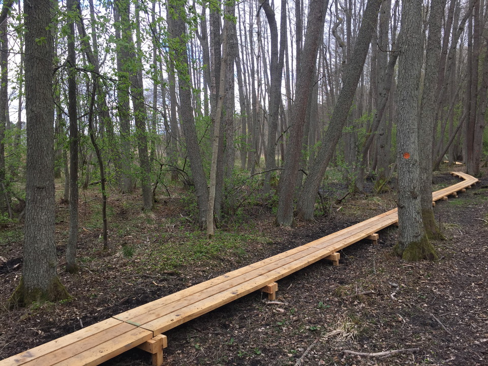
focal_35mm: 29
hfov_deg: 61.7
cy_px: 183
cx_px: 244
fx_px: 409
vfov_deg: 48.2
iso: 32
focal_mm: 4.15
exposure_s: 1/206
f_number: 2.2
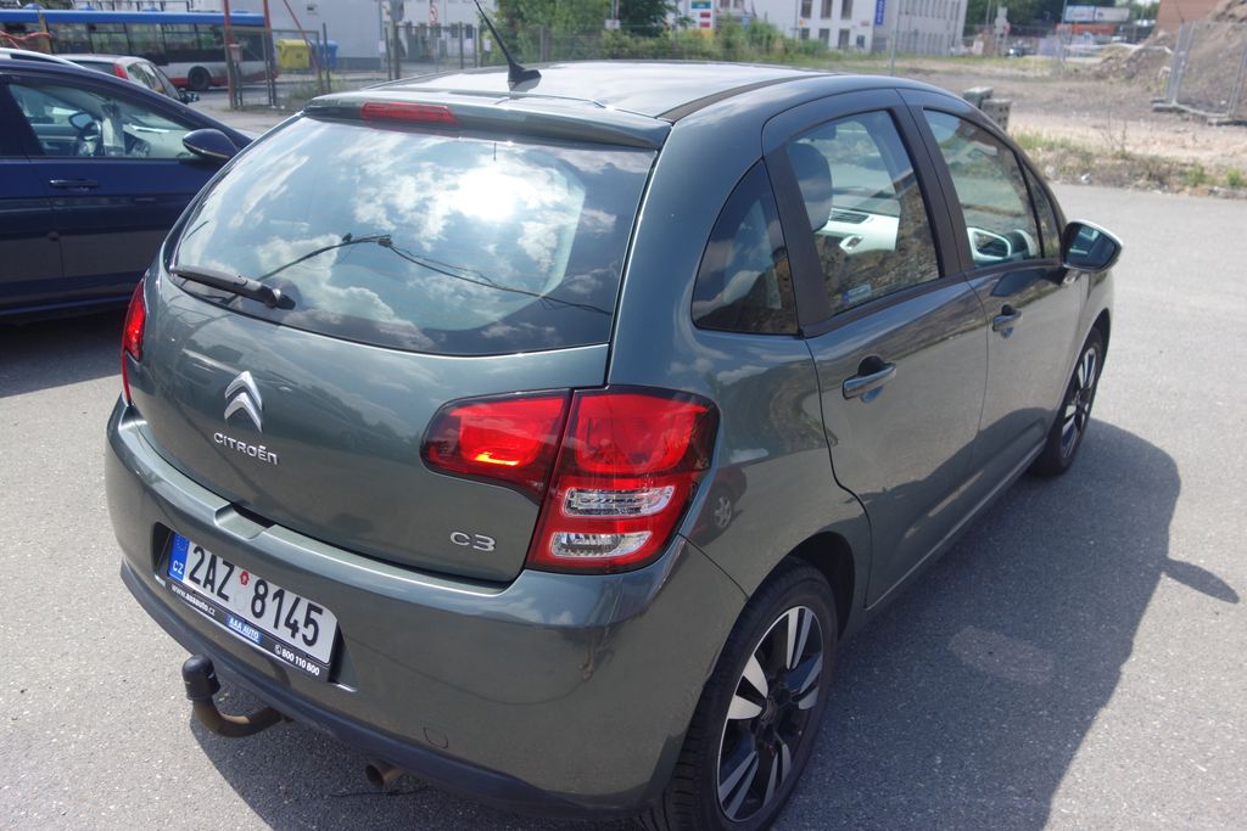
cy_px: 416
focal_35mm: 28
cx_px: 624
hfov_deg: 65.5
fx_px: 970
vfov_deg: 46.4
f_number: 2.2
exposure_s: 1/1250
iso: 125
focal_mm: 10.4
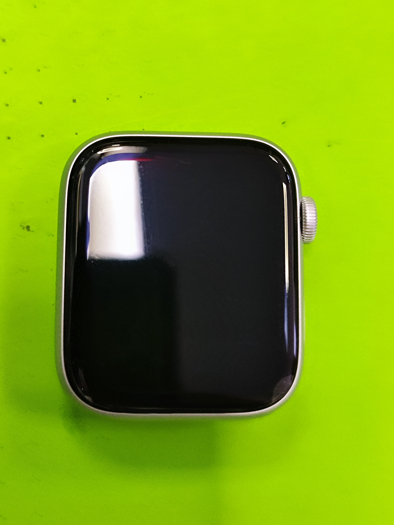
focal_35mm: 24
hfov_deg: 56.8
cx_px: 197
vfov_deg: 71.6
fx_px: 364
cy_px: 262
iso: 354
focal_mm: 6.92
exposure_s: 1/100
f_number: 1.9
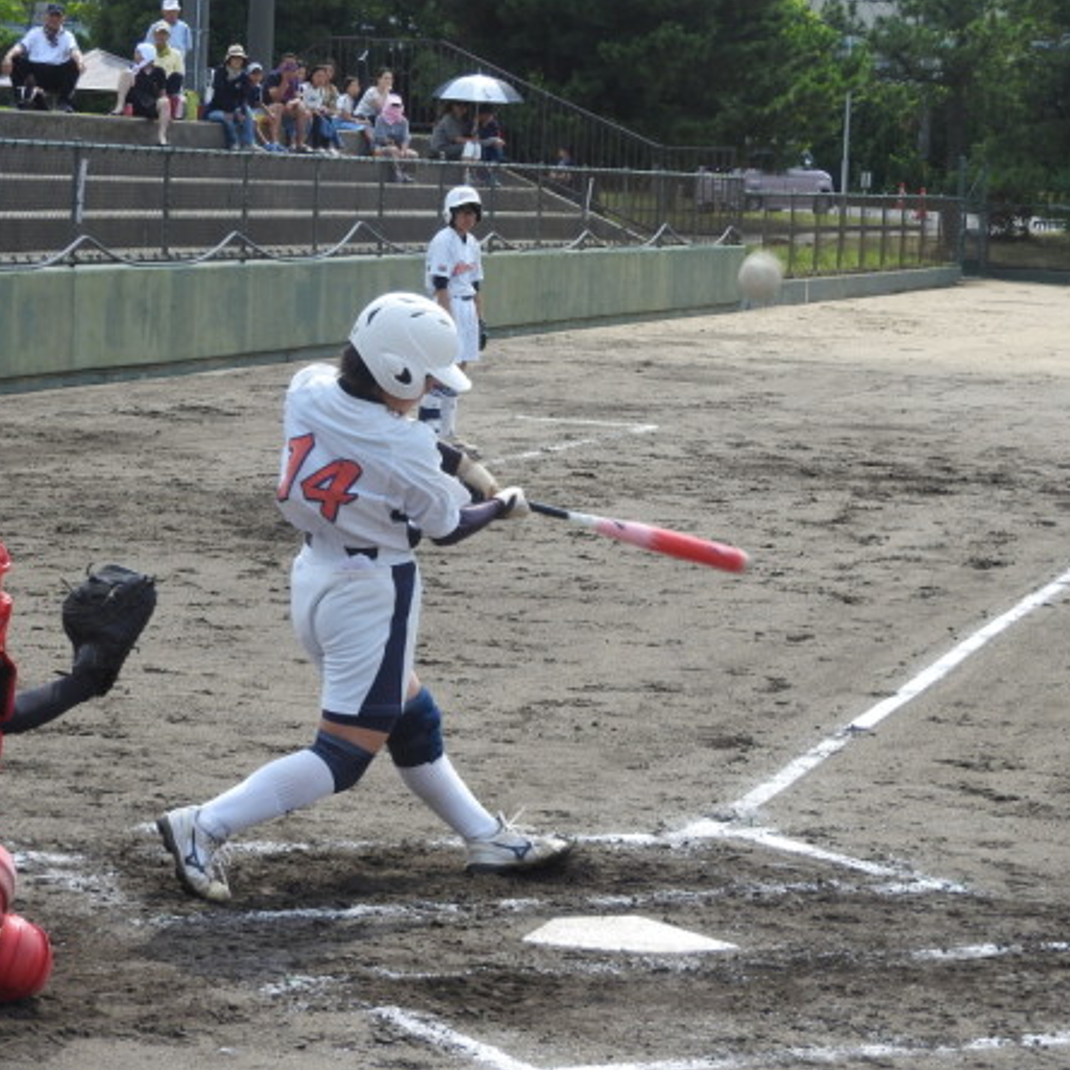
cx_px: 572
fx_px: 4371
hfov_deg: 14.0
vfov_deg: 14.0
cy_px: 531
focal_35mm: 125
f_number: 4.8
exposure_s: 1/400
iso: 100
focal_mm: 18.8
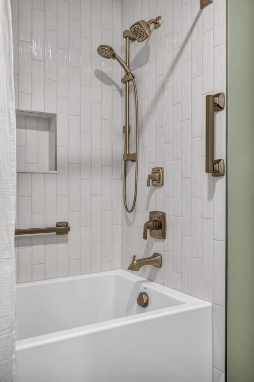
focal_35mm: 32
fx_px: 345
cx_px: 127
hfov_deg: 40.5
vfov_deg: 58.0
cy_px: 191
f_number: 4
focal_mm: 32.5
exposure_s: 1/40
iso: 320
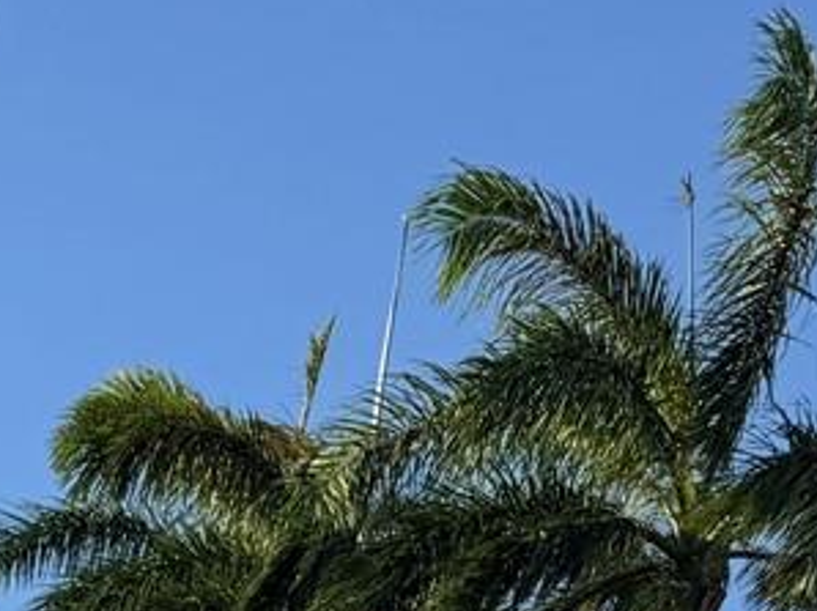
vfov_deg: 10.0
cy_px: 1499
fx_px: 3042
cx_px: -614
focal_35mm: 129
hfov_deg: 13.8
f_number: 1.78
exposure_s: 1/2710
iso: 80
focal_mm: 6.76
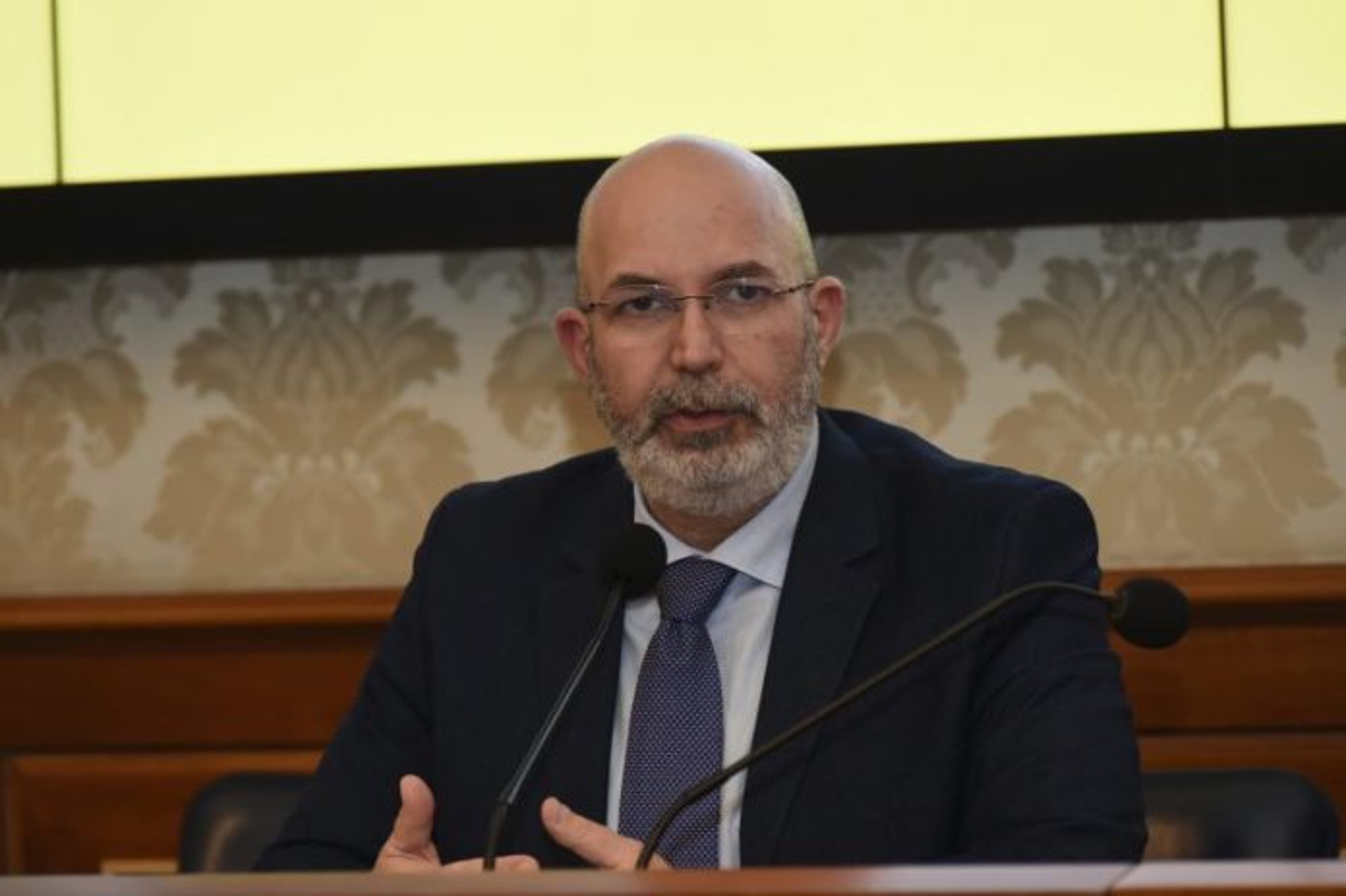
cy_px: 448
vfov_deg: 6.9
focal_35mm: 200
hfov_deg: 10.3
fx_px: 7472
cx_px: 673
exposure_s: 1/160
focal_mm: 200
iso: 2000
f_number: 5.6
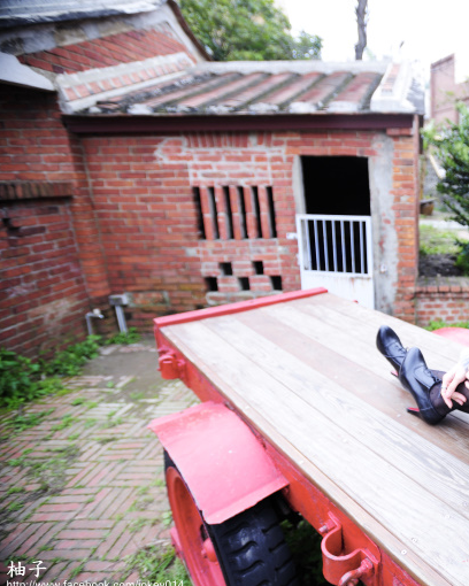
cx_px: 448
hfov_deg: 48.7
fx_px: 434
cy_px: 300
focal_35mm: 25
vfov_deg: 68.1
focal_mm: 17
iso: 200
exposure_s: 1/200
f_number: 2.8
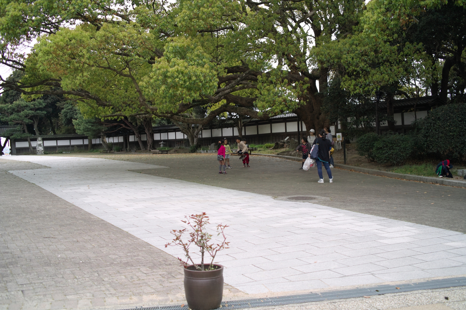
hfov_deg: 47.4
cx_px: 233
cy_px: 155
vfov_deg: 32.6
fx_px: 531
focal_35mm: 41
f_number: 2.8
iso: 100
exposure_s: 1/200
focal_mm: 24.2
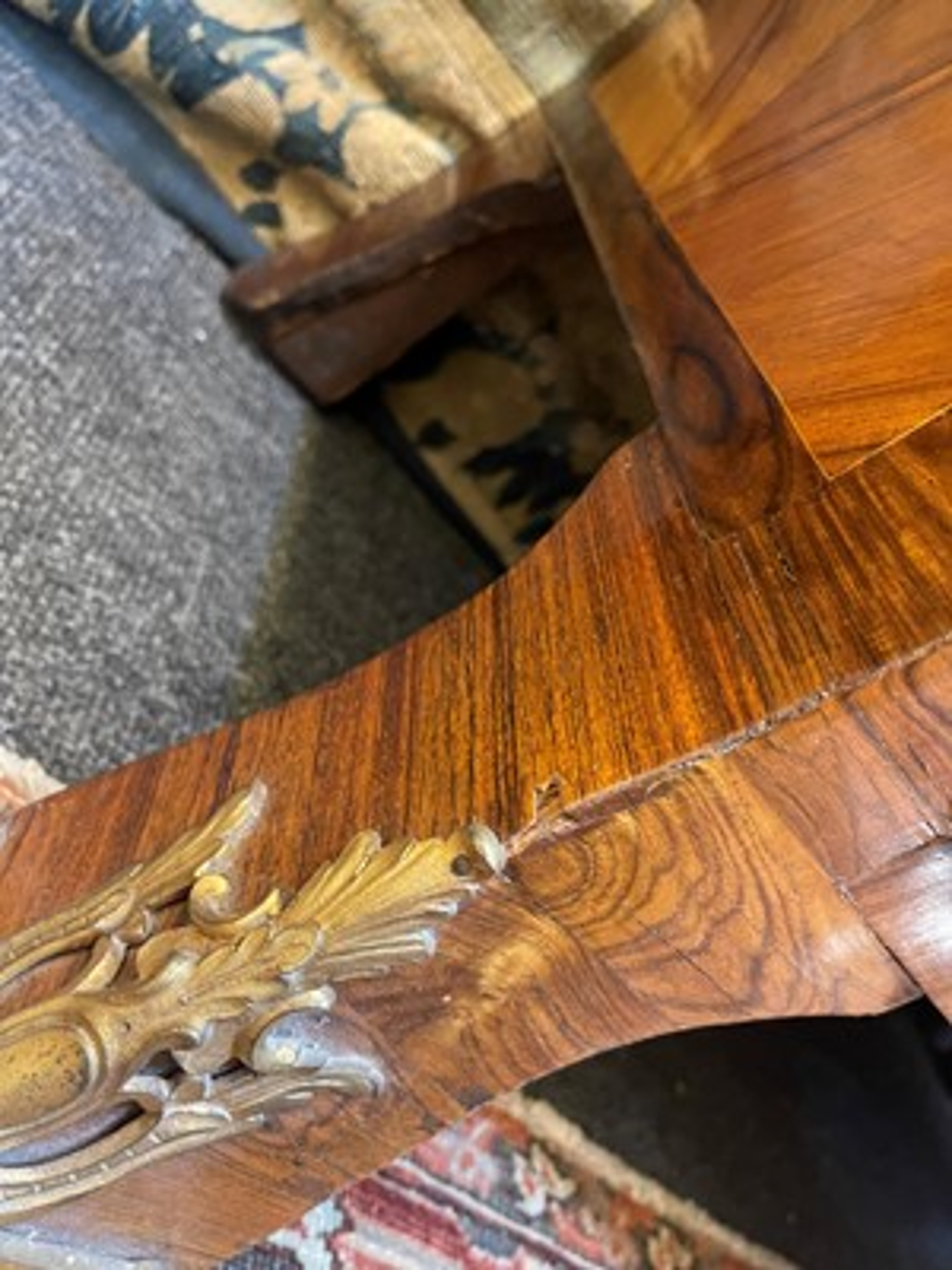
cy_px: 635
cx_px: 476
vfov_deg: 67.3
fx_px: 953
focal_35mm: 26
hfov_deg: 53.1
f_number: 1.6
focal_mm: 5.1
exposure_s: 1/33
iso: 640
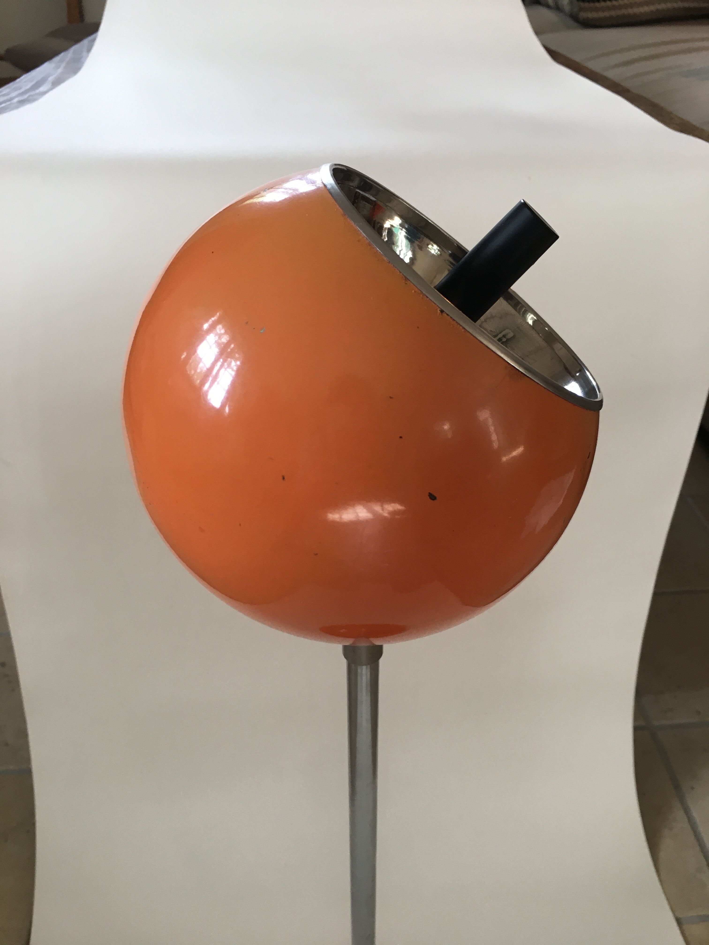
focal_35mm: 29
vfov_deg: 61.7
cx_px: 354
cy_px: 472
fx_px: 792
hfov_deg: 48.2
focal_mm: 4.15
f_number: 2.2
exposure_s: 1/33
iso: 40
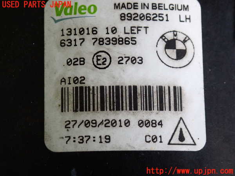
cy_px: 88
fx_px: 679
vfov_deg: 14.8
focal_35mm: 100
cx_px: 118
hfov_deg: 19.6
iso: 800
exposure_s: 1/100
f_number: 4.9
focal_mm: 18
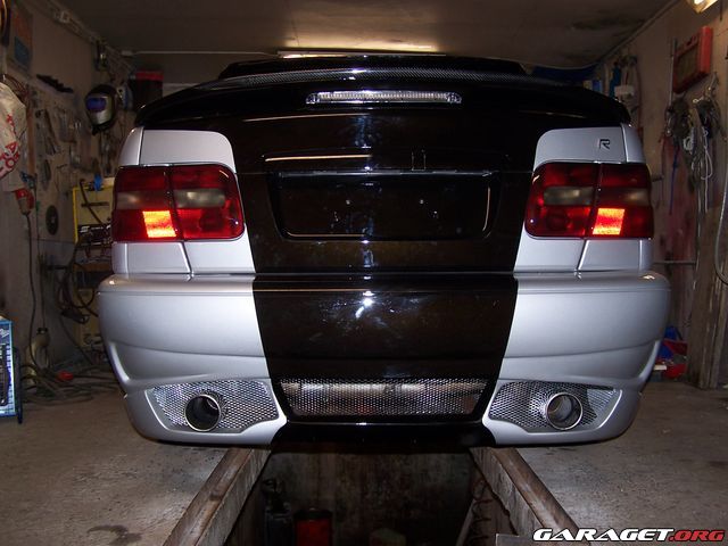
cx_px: 364
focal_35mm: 38
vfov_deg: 37.7
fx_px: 799
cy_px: 273
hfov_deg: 49.0
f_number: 2.8
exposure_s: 1/60
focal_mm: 6.3
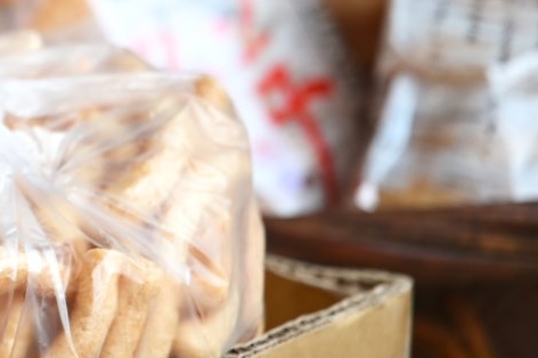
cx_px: -254
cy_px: -142
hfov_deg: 4.0
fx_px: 7601
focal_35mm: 509
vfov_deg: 2.7
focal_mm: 150
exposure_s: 1/200
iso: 560
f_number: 4
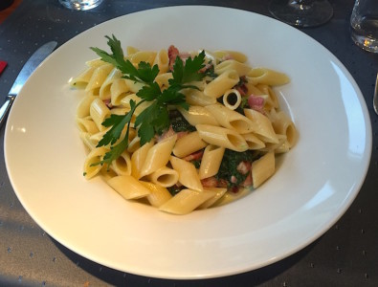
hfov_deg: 61.4
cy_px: 144
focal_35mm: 29
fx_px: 318
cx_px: 189
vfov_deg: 48.6
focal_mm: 4.15
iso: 64
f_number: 2.2
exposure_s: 1/17
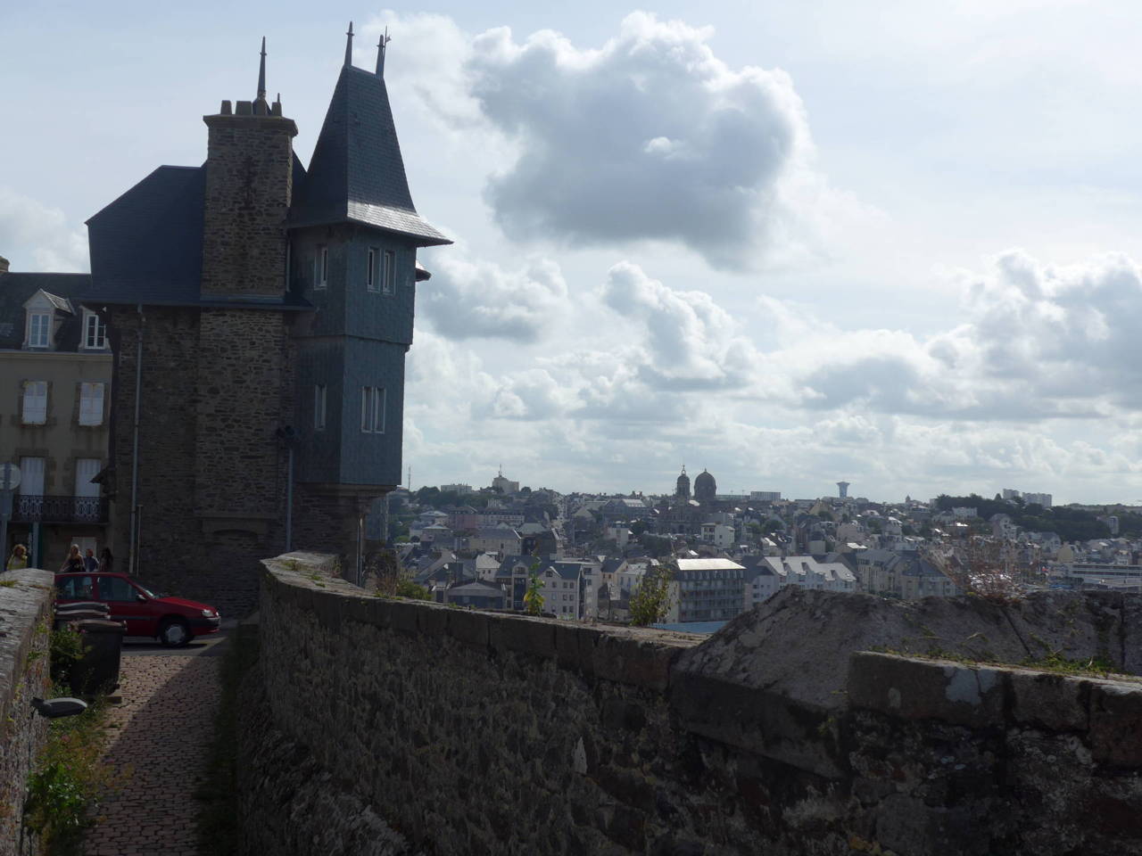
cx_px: 571
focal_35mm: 47
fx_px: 1551
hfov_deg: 40.4
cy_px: 428
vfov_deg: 30.9
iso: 80
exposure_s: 1/1600
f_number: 3.5
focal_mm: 10.1
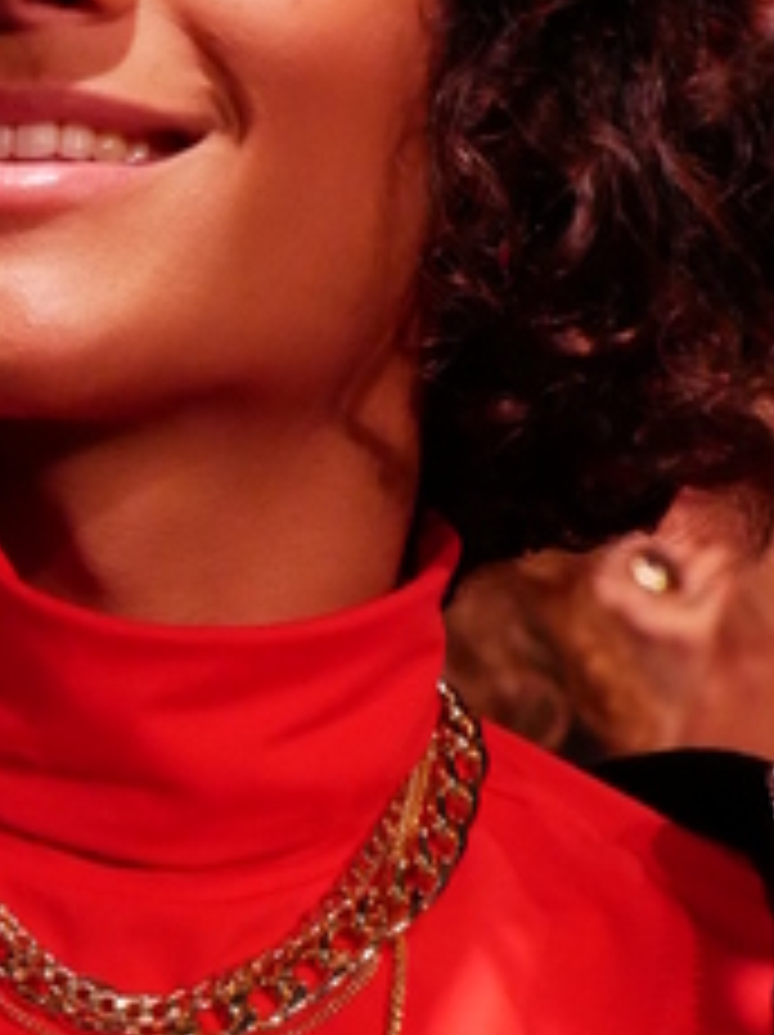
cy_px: 400
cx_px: -50
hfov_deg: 7.1
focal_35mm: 209
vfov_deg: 9.5
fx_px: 6242
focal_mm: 40
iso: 3200
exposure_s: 1/100
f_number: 7.1
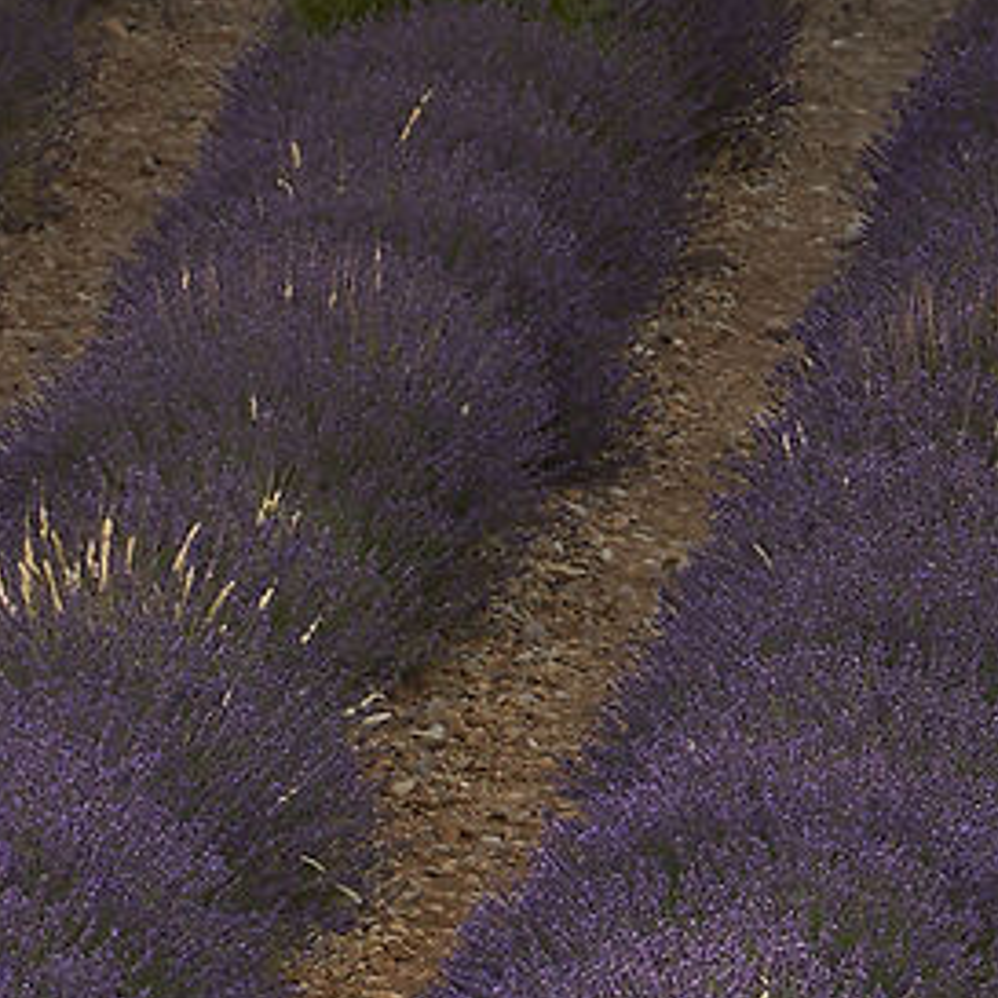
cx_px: 1535
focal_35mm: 1495
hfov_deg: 1.2
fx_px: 48764
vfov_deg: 1.2
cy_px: -504
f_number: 10
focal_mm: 200
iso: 50
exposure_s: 30
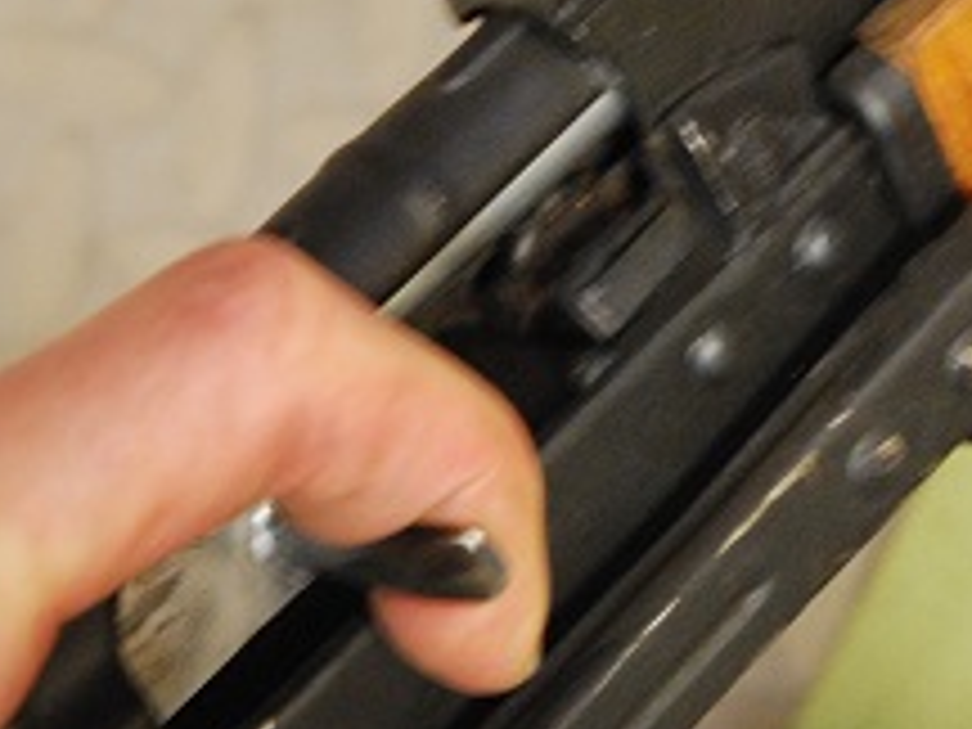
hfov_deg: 13.0
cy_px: 322
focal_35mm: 152
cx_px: 405
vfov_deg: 9.8
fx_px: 4268
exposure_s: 1/20
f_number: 4.2
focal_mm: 38
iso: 1600
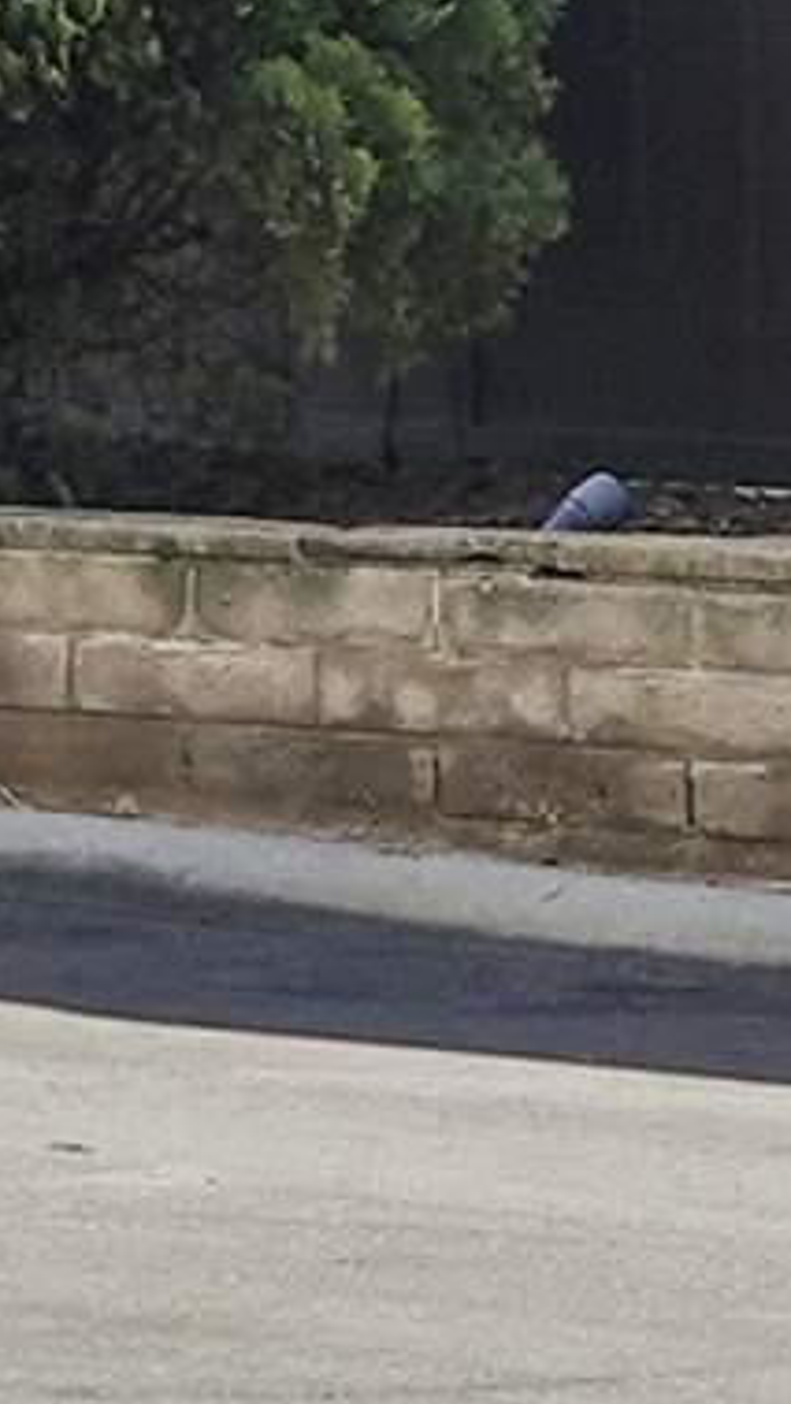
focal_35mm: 281
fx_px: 10464
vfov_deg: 7.6
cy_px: -429
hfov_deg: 4.2
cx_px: 2369
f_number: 8
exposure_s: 1/100
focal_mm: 33
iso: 100
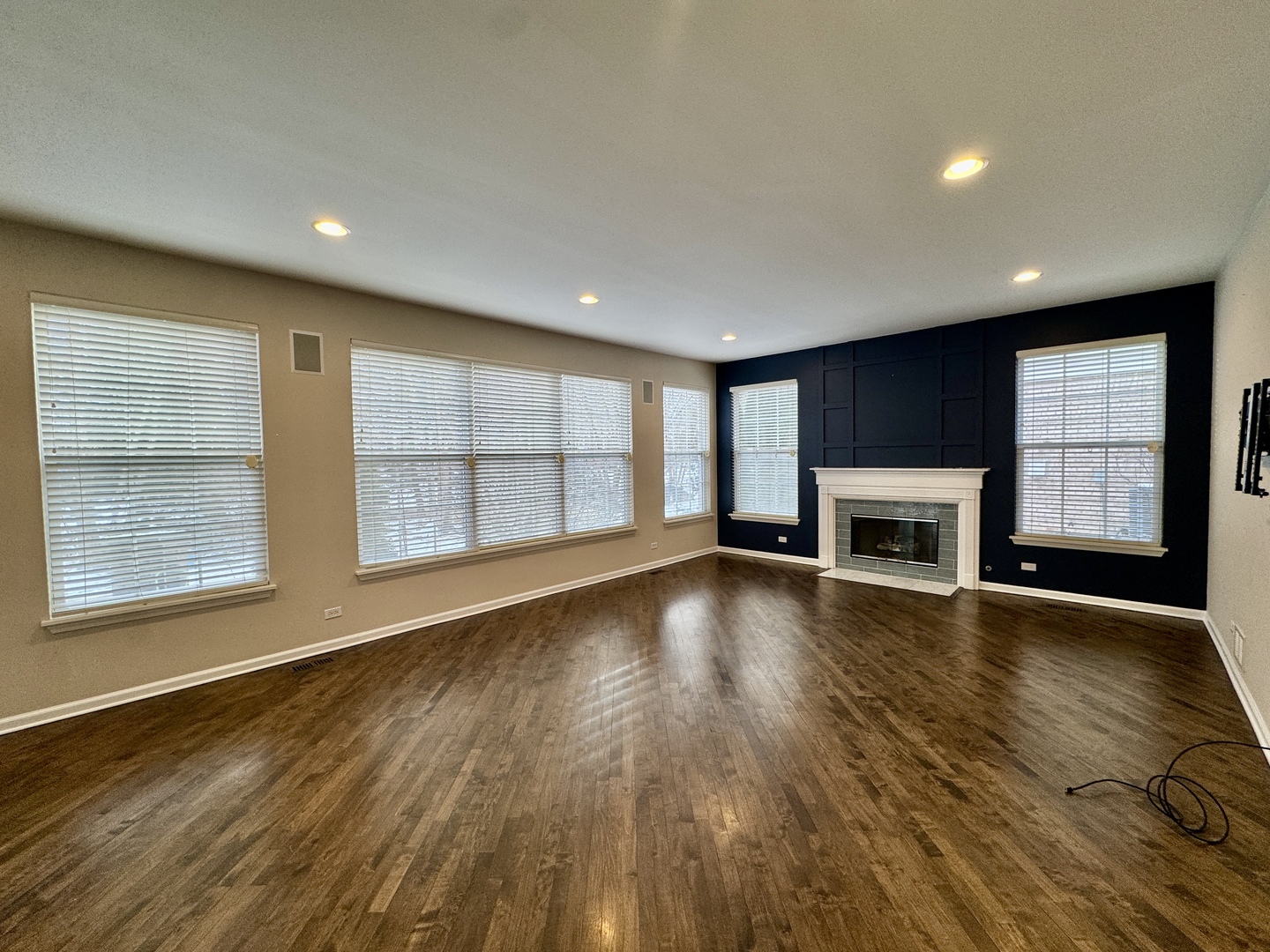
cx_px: 635
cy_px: 476
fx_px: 514
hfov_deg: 102.1
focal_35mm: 14
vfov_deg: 85.7
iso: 100
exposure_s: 1/120
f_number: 2.2
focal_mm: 2.22
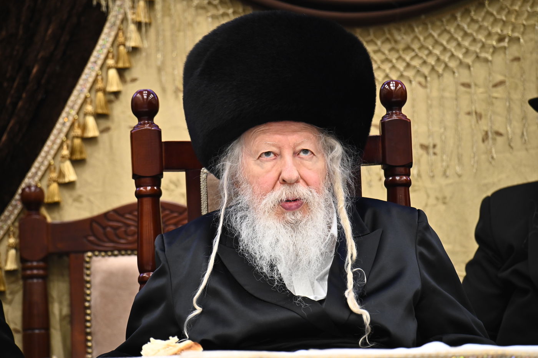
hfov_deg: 4.5
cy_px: 179
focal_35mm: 460
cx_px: 269
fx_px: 6871
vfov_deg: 3.0
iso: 2000
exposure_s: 1/200
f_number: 6.3
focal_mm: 460
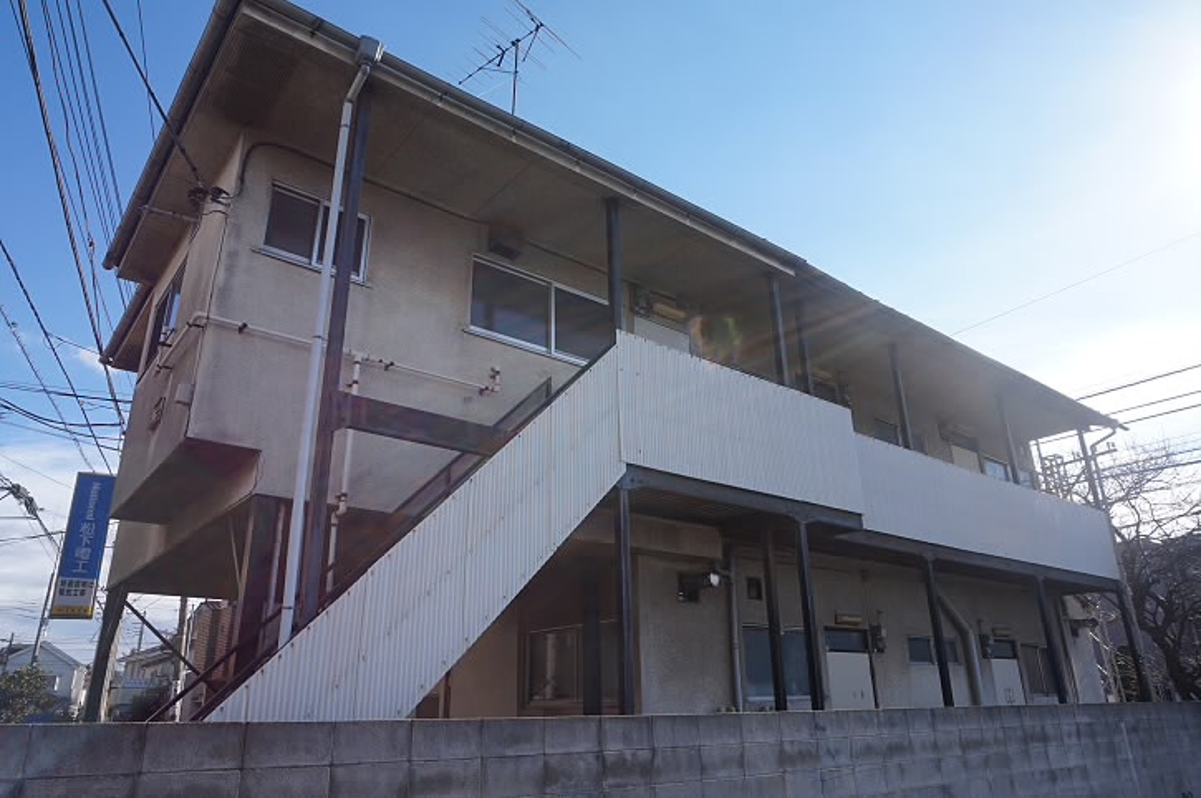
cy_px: 399
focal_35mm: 24
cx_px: 600
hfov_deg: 73.8
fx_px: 800
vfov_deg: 53.0
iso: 100
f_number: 13
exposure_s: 1/100
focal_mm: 16
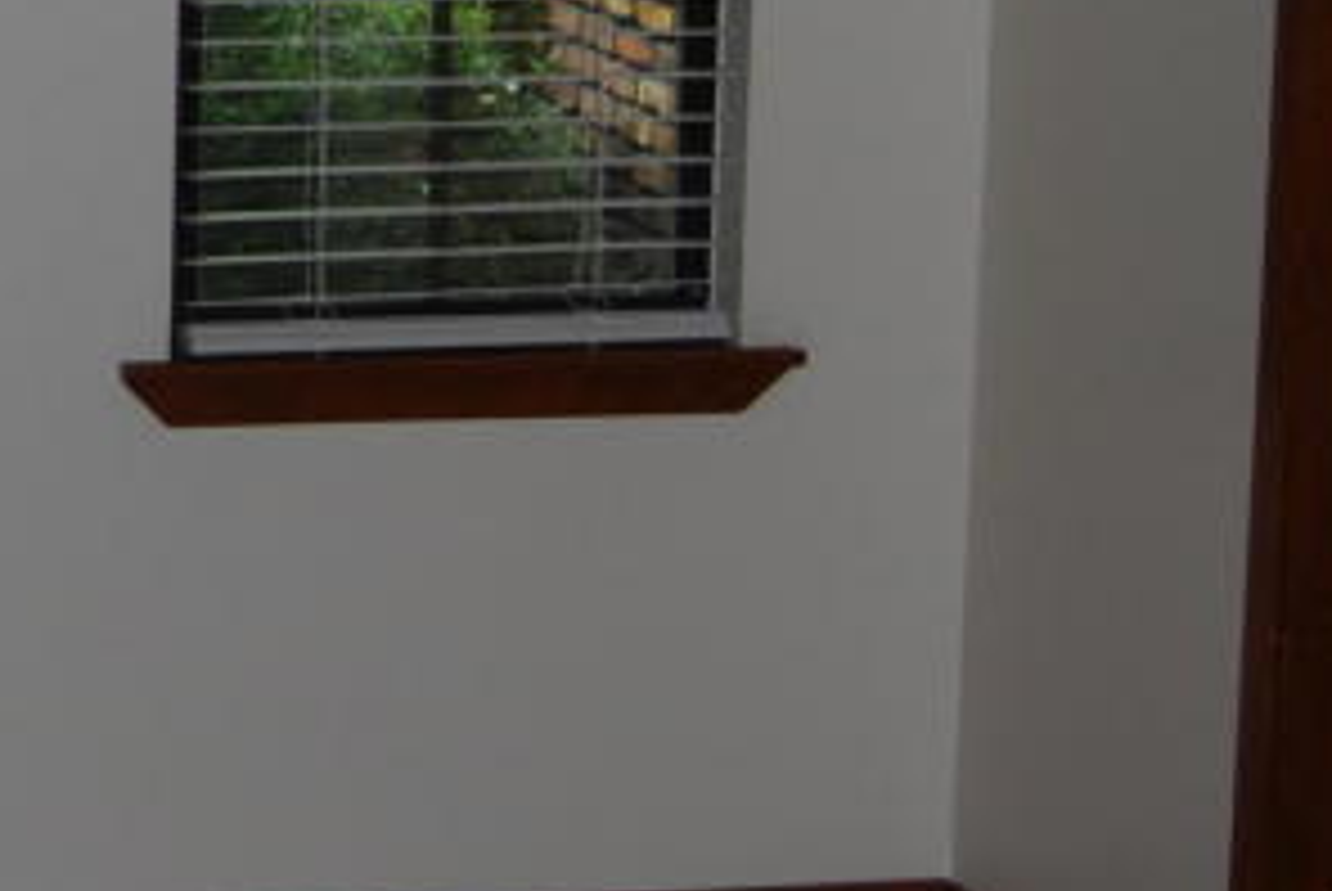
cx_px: -272
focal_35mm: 128
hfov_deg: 15.4
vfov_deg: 10.6
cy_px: -58
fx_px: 4741
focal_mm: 22
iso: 200
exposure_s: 1/60
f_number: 3.8
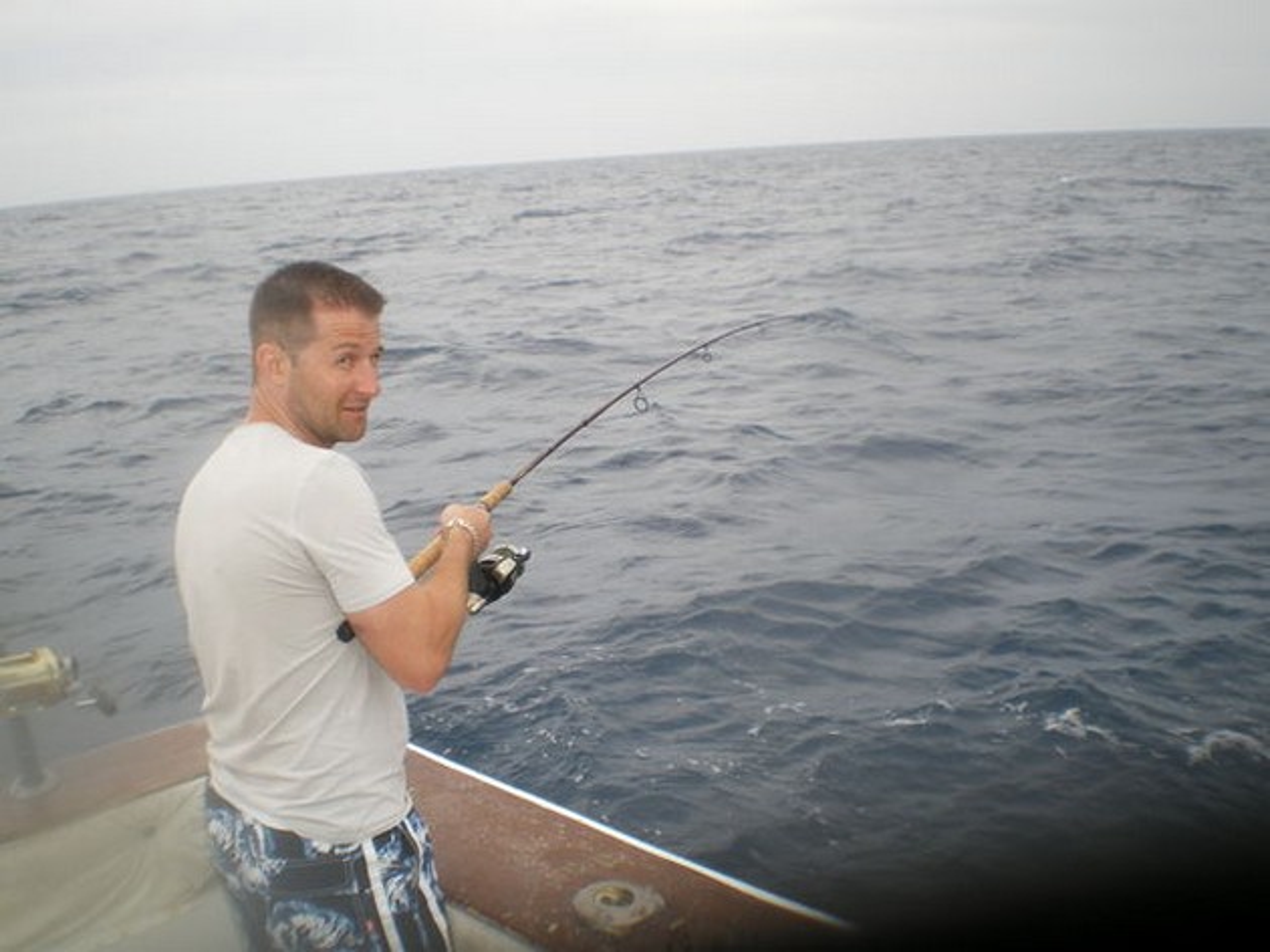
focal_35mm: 36
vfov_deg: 39.6
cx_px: 635
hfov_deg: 51.4
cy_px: 476
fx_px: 1320
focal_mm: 6.3
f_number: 4.6
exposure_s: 1/200
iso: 50
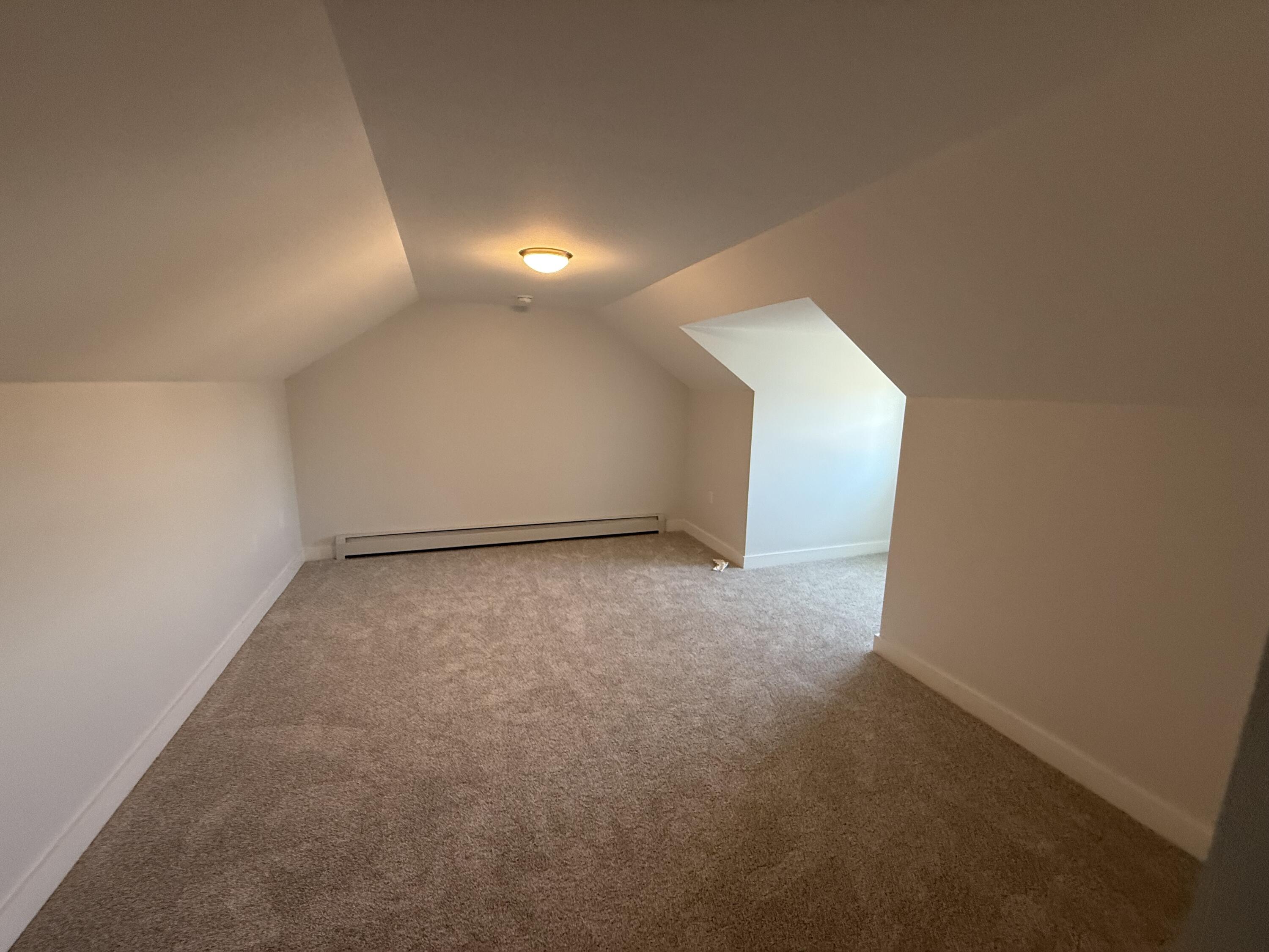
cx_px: 634
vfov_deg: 85.7
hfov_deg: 102.1
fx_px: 513
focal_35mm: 14
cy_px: 476
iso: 250
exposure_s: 1/120
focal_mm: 2.22
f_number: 2.2
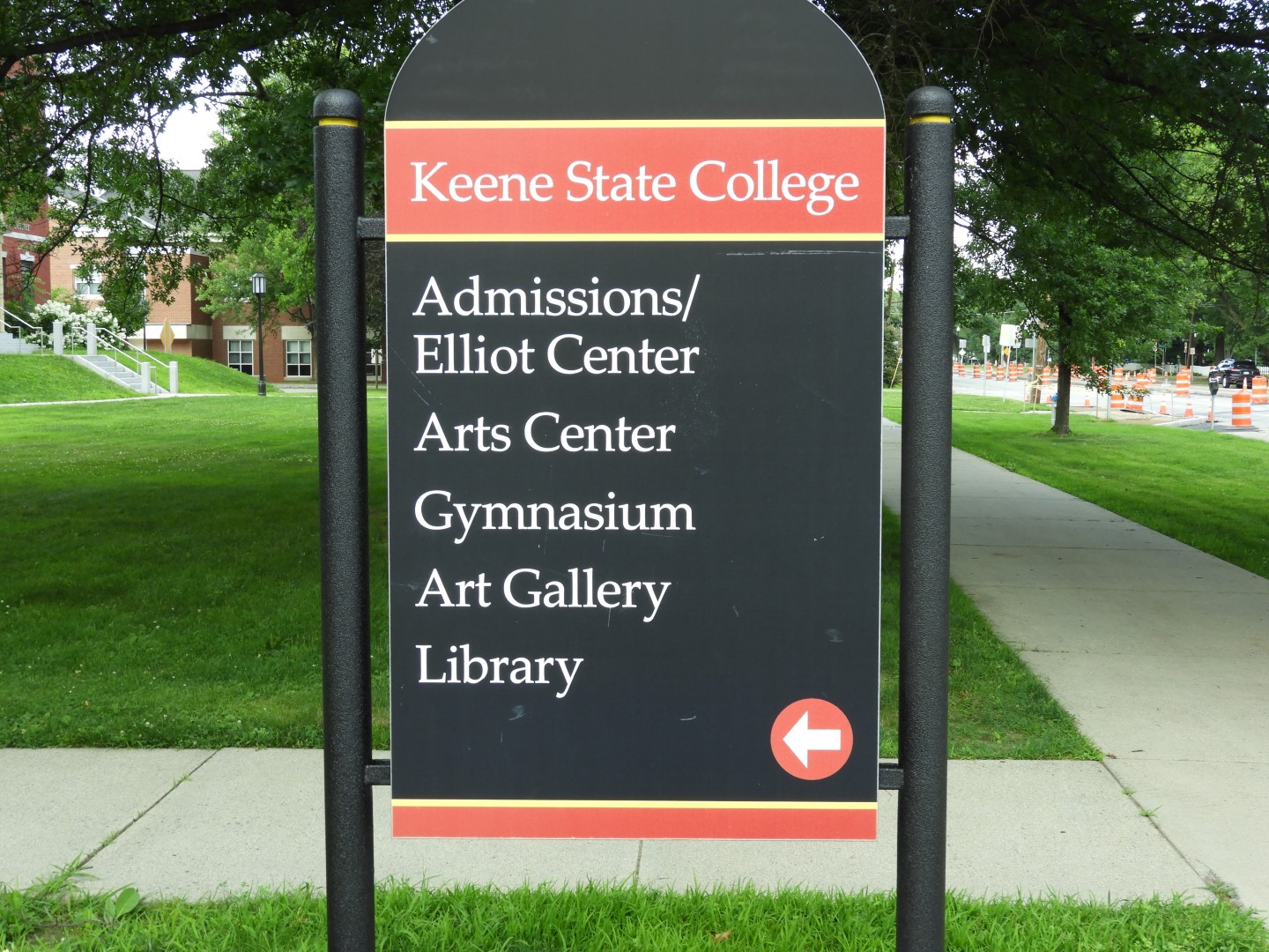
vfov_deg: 32.2
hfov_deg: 42.1
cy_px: 476
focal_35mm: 45
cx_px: 634
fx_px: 1650
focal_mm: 8.1
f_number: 4
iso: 100
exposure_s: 1/100
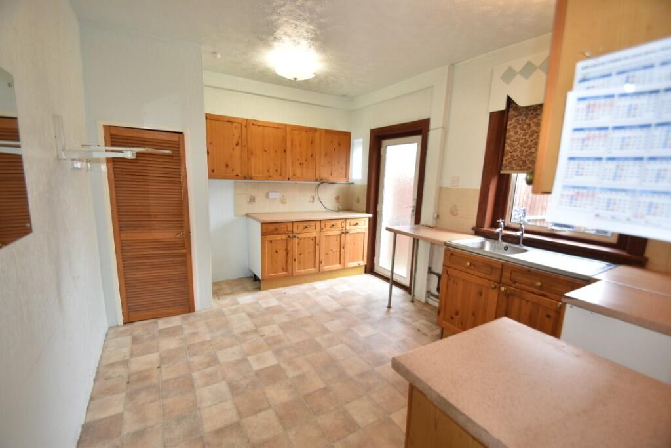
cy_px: 224
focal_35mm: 15
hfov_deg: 100.4
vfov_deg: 77.3
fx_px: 280
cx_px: 336
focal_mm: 10
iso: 220
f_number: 4.5
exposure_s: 1/60
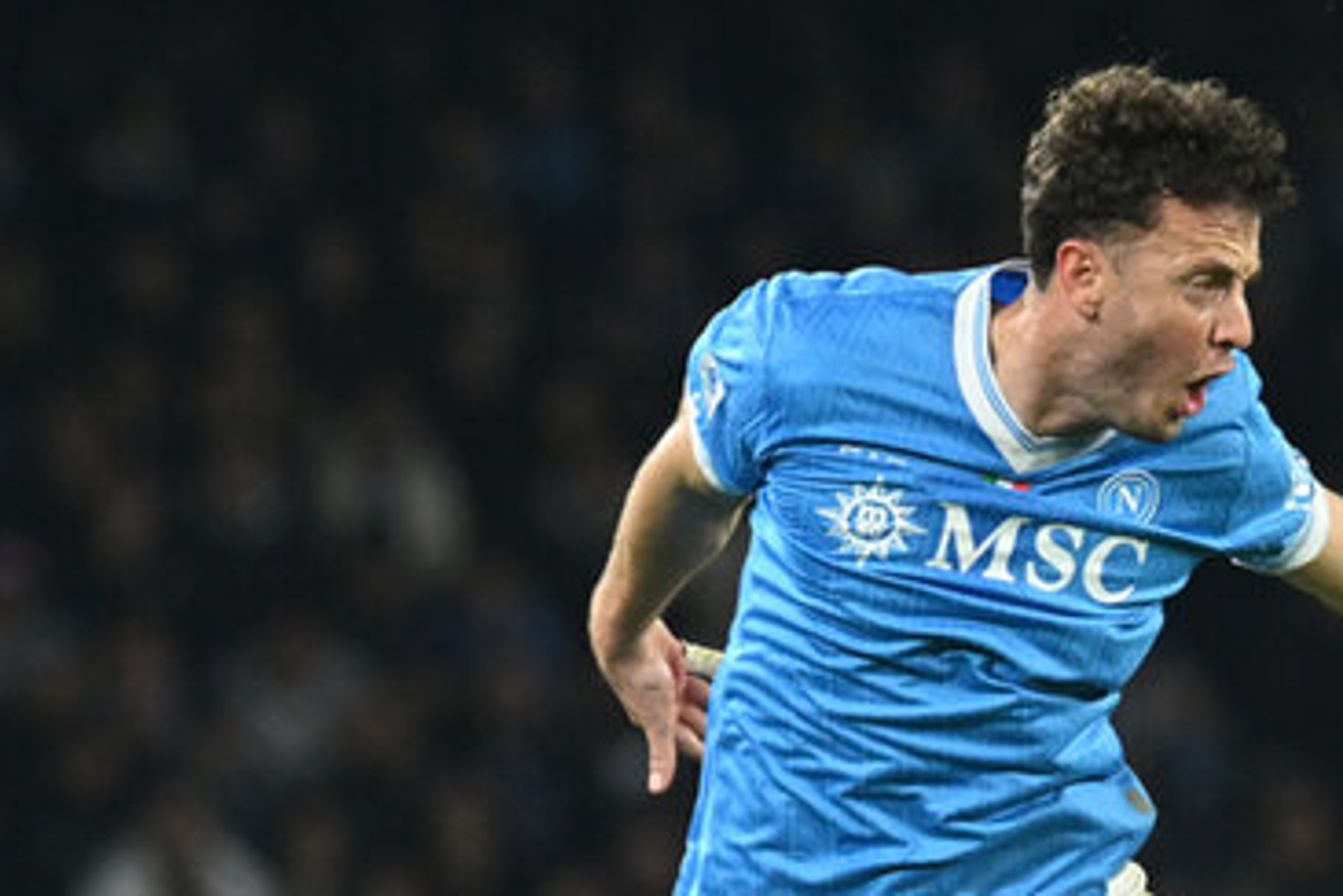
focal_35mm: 1258
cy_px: 1175
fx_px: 46927
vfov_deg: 1.1
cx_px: 1427
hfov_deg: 1.6
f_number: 4.5
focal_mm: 300
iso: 3200
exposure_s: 1/1000
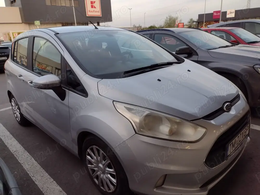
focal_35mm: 27
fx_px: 203
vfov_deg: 51.4
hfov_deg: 65.3
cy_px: 98
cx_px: 130
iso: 100
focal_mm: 4.71
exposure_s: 1/154
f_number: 1.7
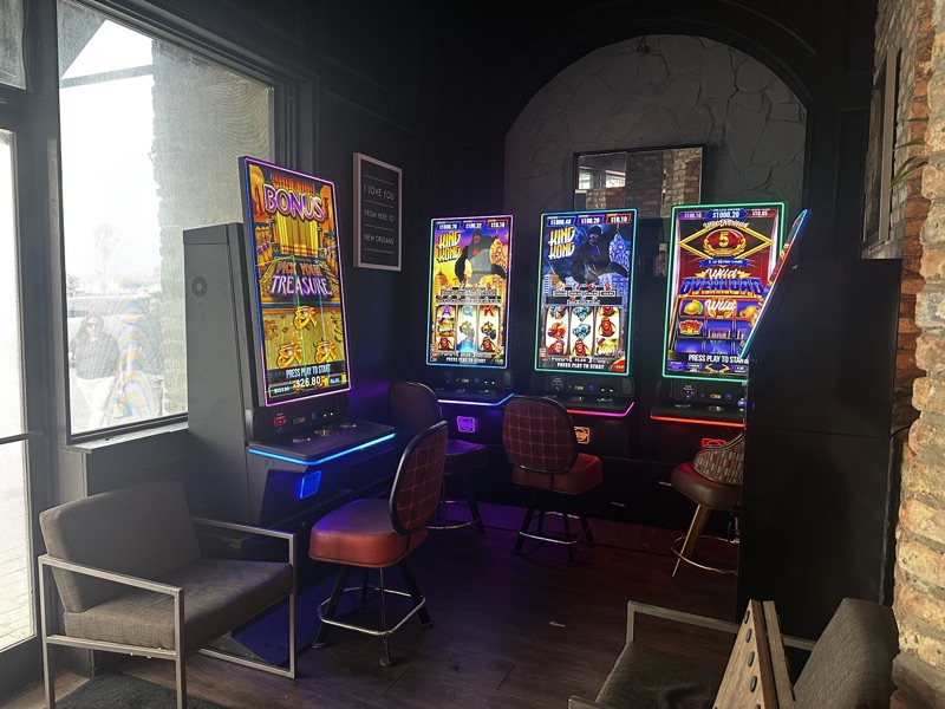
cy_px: 354
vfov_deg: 56.8
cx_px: 472
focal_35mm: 24
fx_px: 655
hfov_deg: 71.6
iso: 250
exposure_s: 1/60
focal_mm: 6.86
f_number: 1.78
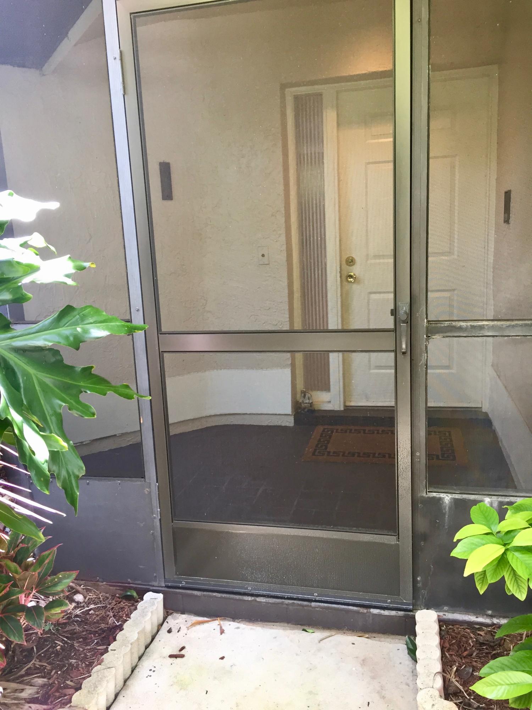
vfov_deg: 61.7
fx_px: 594
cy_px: 355
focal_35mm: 29
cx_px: 266
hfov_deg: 48.2
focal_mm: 4.15
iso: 32
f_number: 2.2
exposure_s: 1/30
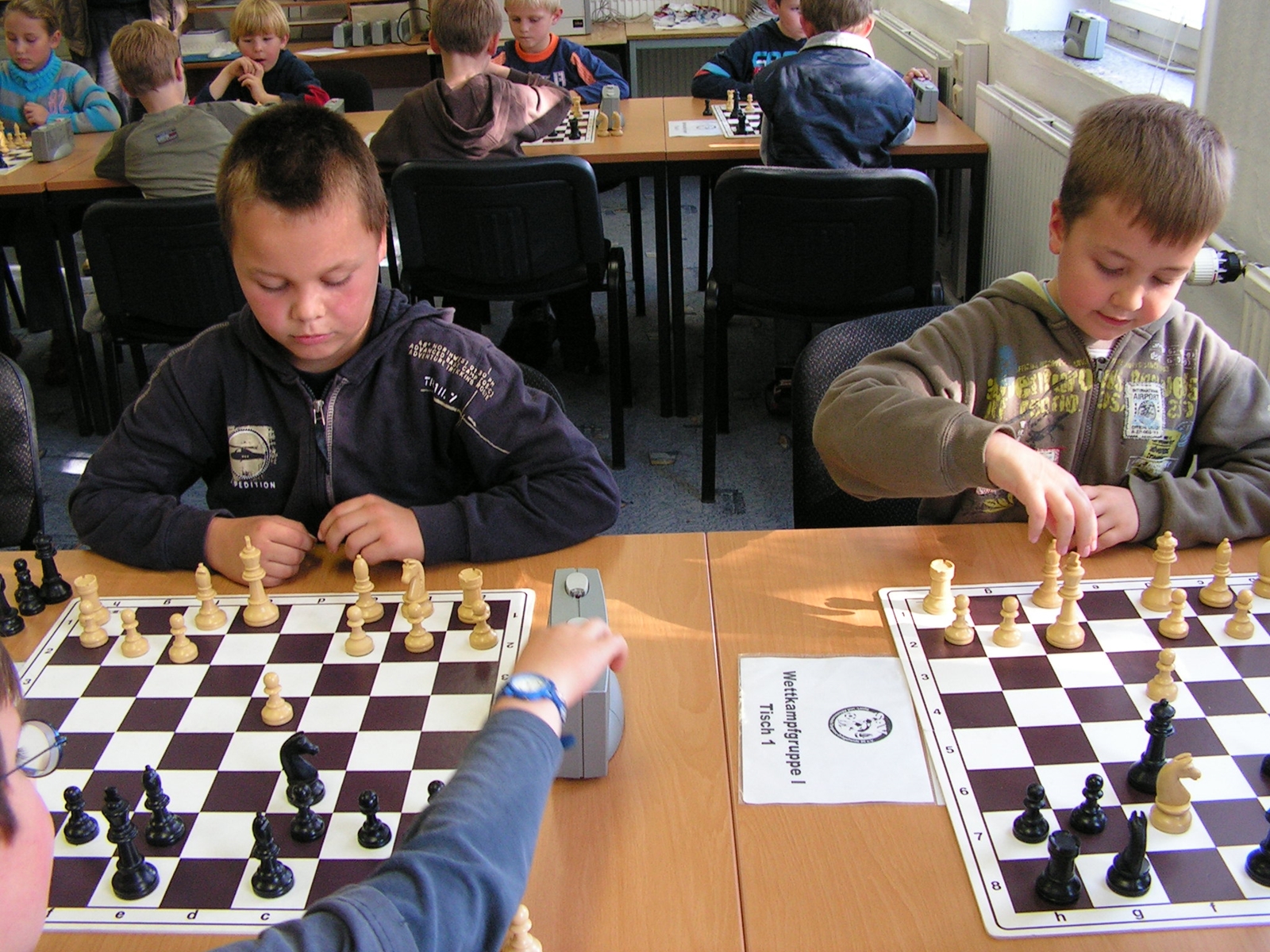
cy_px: 476
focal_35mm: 36
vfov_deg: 39.7
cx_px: 635
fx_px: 1321
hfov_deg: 51.4
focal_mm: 6
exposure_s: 1/40
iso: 125
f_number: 3.2
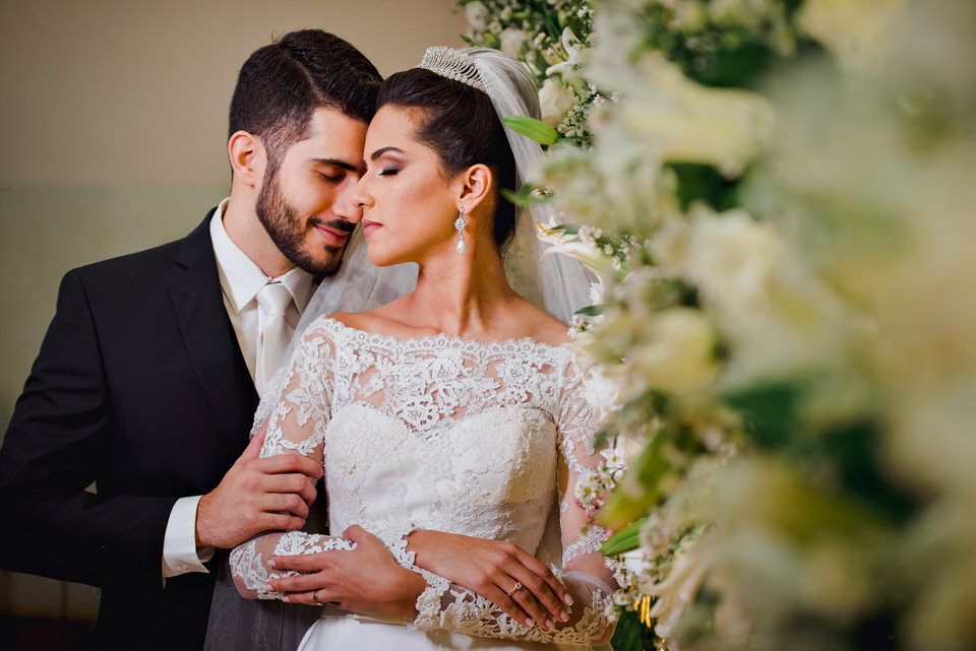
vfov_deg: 19.5
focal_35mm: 70
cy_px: 326
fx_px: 1899
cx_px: 488
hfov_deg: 28.8
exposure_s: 1/200
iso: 1000
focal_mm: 70
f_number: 2.8
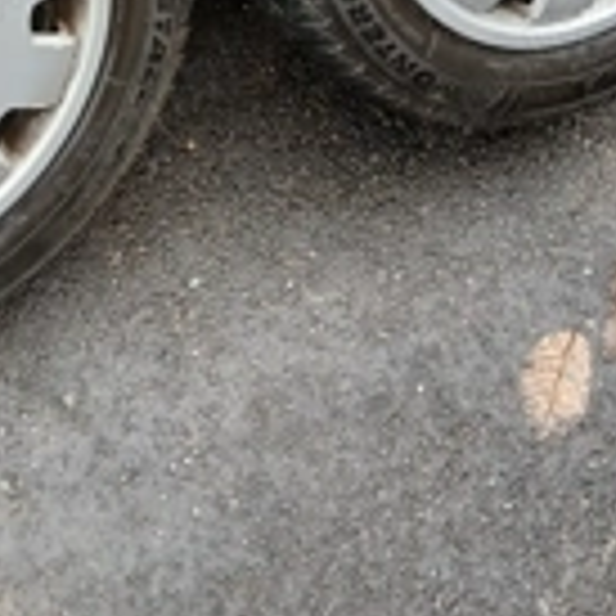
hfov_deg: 25.1
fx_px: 1349
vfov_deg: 22.4
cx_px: 90
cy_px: -229
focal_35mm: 67
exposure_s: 1/50
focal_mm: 3.98
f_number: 1.8
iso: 125
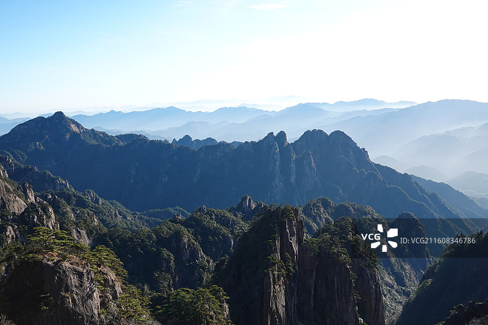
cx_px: 244
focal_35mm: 34
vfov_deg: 38.9
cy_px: 162
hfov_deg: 55.8
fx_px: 461
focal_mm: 12.51
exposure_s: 1/500
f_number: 4
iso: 125
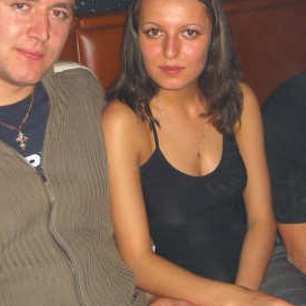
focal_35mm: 74
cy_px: 107
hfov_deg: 23.4
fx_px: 740
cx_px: 137
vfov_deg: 23.3
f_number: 2.8
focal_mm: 7.9
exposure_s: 1/60
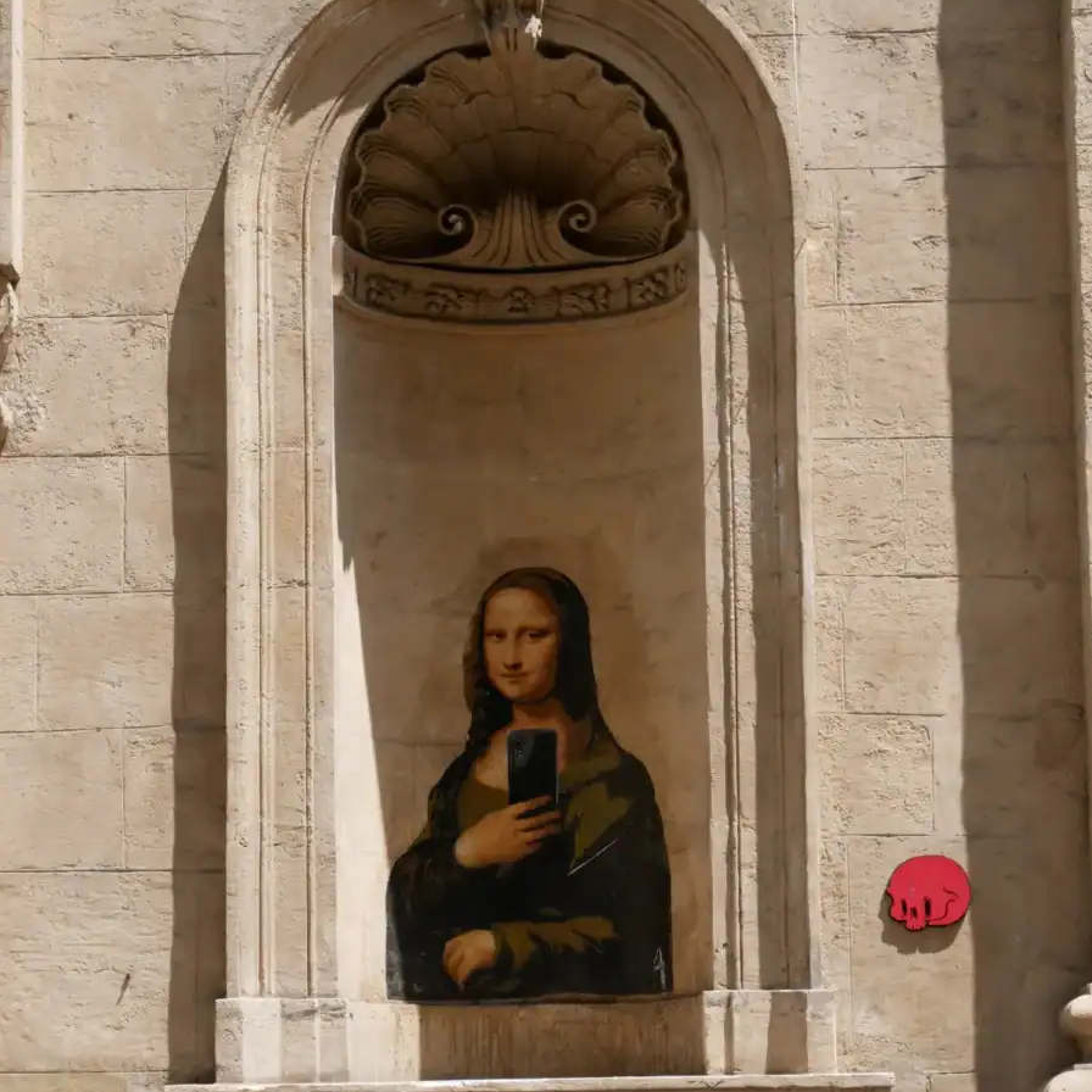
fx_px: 3890
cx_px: 548
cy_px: 584
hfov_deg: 16.0
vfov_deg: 16.0
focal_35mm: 109
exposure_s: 1/500
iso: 400
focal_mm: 46
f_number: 8
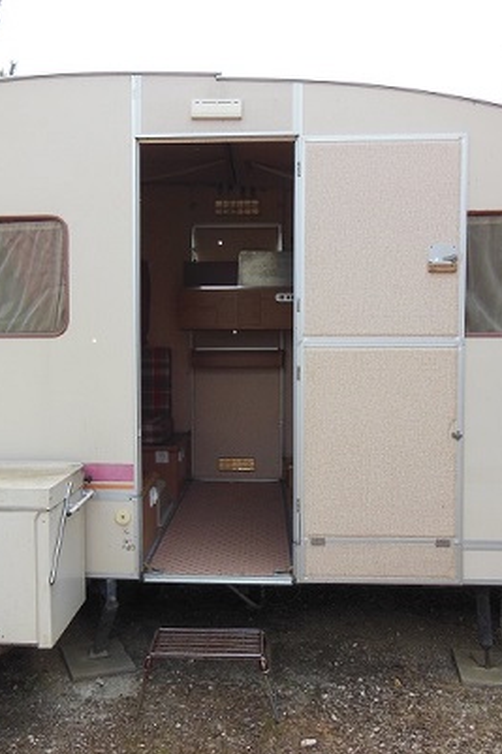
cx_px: 211
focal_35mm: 35
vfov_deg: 54.5
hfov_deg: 37.7
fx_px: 733
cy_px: 377
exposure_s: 1/400
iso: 125
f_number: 3.5
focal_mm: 4.5
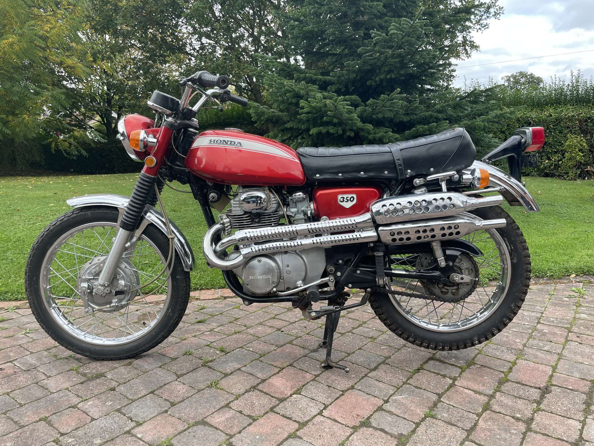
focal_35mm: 26
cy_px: 223
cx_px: 297
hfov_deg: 67.3
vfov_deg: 53.1
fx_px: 446
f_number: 1.6
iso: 32
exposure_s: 1/177
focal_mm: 4.2
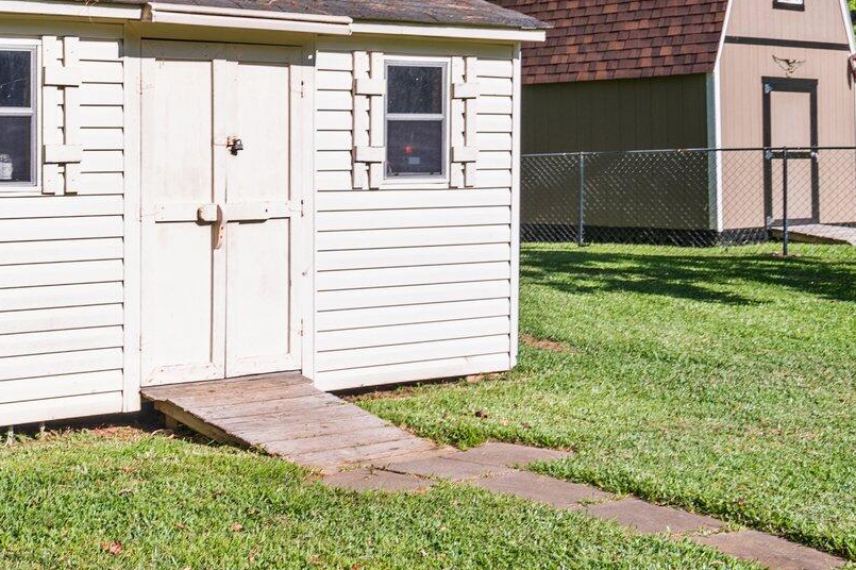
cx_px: -166
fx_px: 1331
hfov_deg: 30.4
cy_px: 171
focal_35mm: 56
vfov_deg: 24.0
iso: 100
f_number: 5.6
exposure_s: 1/90
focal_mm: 22
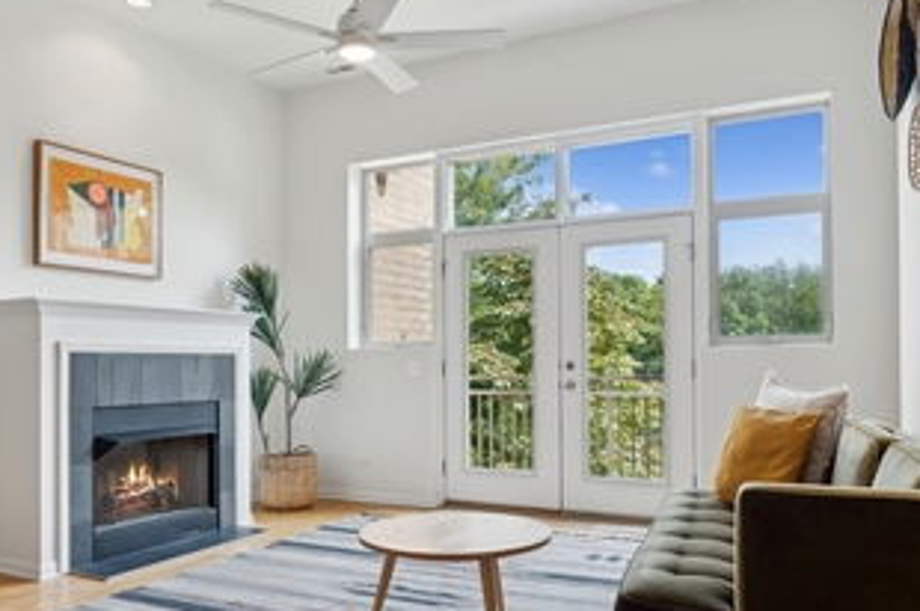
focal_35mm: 31
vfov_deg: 42.1
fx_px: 791
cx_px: 436
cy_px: 359
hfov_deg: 60.3
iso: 320
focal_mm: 20
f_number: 7.1
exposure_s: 1/50
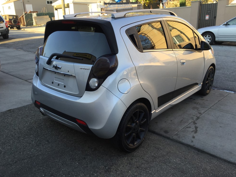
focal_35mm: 30
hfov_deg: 60.0
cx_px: 116
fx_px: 204
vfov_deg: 46.8
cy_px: 90
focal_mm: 4.15
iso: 32
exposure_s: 1/359
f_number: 2.2
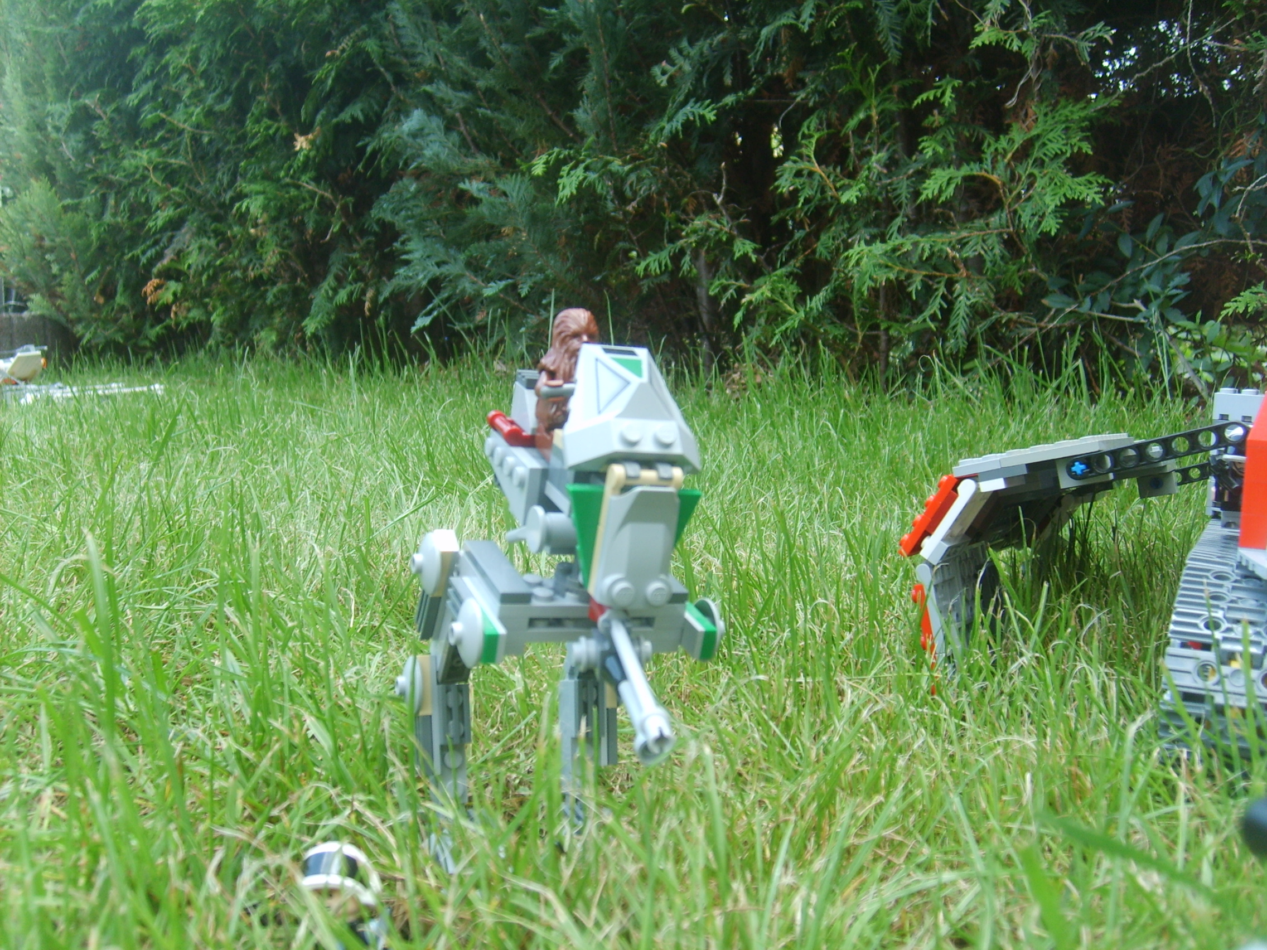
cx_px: 634
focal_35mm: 35
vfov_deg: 40.7
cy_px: 475
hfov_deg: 52.6
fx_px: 1281
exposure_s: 1/60
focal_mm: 5.8
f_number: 2.8
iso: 50
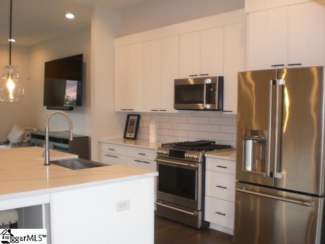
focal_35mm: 38
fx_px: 357
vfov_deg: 37.7
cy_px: 122
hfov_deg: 49.0
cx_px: 162
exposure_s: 1/80
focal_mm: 6.3
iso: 200
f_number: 3.1
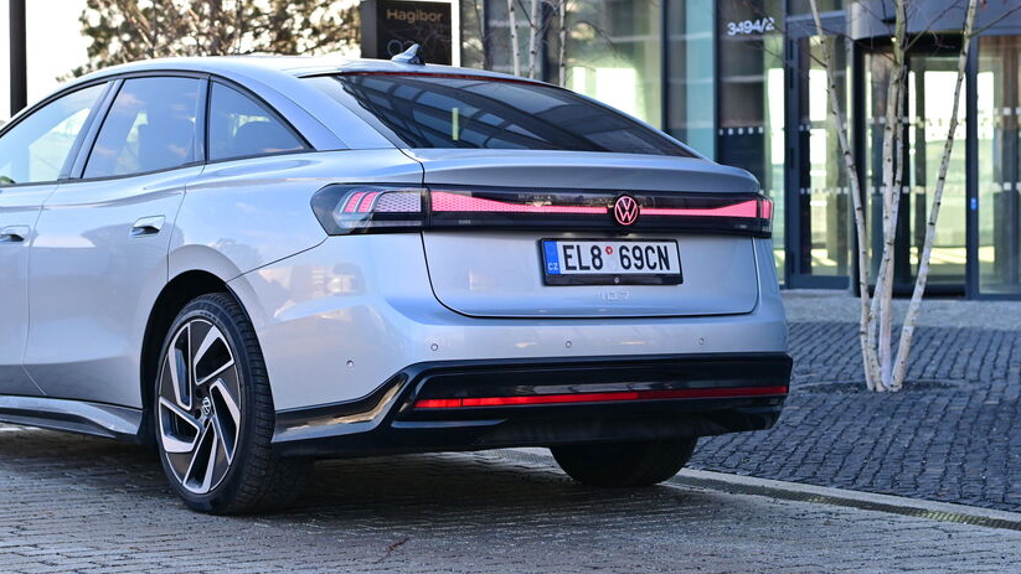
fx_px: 2139
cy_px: 301
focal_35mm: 79
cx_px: 511
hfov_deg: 26.8
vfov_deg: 15.3
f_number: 4
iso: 250
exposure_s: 1/640
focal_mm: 50
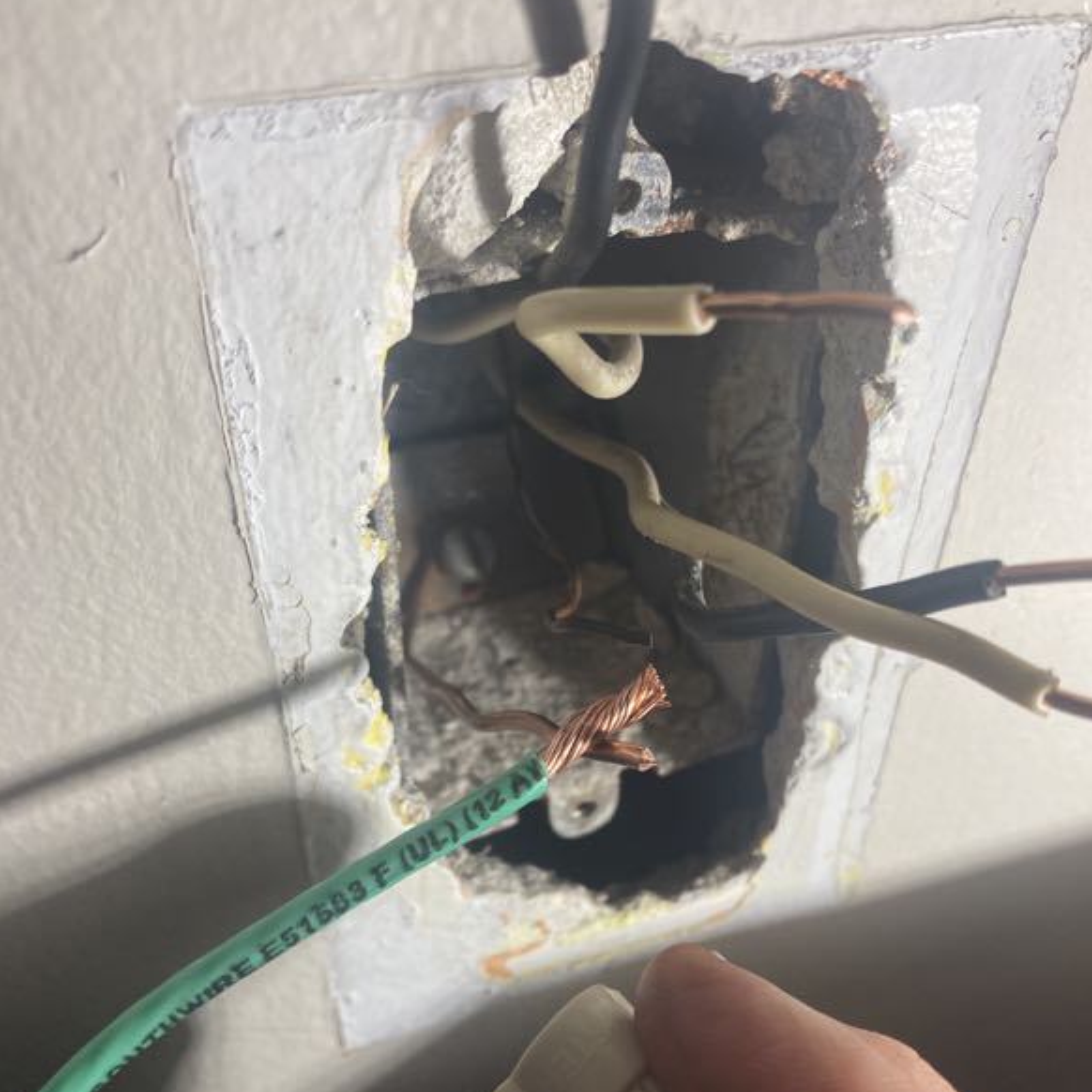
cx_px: 544
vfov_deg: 48.2
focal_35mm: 34
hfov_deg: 48.5
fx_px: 1213
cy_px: 640
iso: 20
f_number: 1.8
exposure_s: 1/309
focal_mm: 3.99
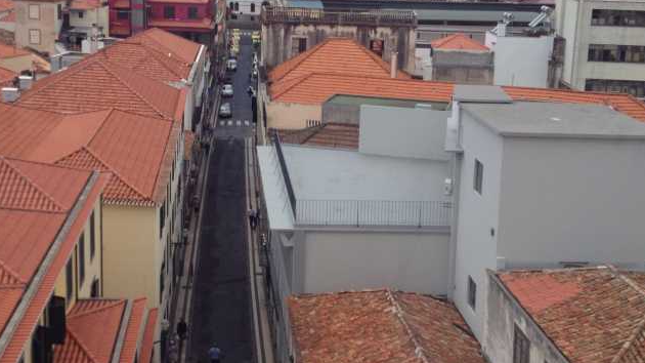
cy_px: 144
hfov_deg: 33.8
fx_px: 1060
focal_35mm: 62
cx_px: 284
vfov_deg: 19.4
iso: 64
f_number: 2.4
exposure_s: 1/642
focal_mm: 4.28
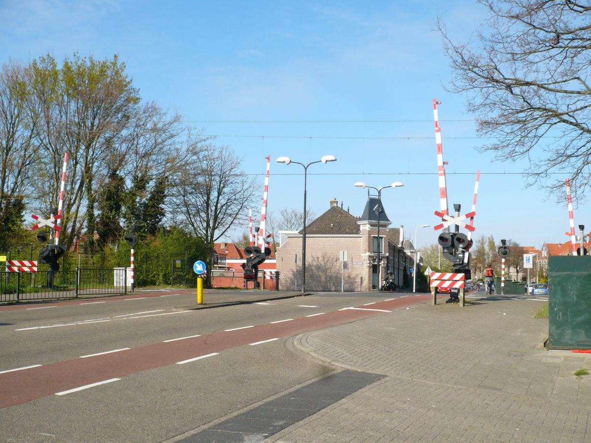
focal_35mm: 35
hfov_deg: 52.6
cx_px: 296
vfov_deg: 40.7
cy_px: 222
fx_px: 598
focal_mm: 5.8
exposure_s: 1/200
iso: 100
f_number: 8
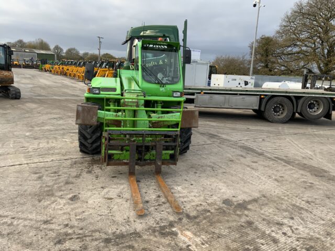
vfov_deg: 48.2
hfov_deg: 61.7
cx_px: 168
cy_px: 126
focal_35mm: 29
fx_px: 281
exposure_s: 1/249
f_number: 1.8
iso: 16
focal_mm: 3
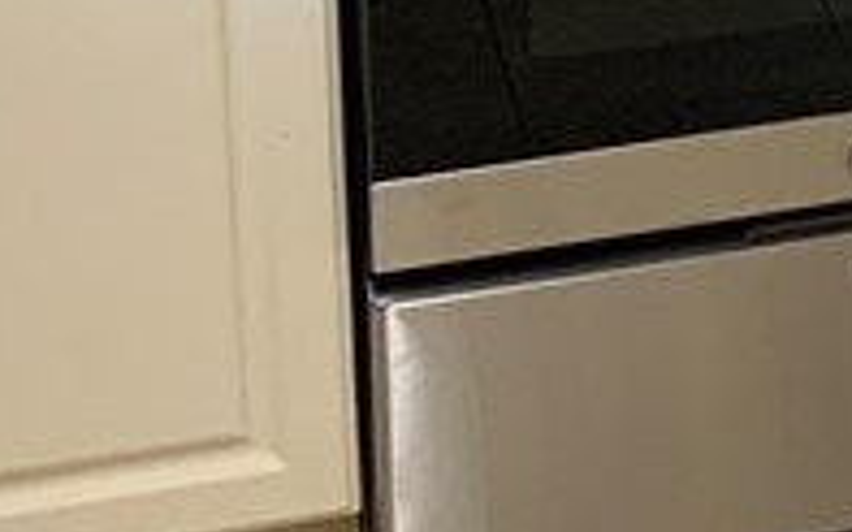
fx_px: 3714
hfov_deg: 12.0
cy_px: -744
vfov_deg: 7.6
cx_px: 1570
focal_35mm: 160
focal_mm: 3
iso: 64
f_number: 1.8
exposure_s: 1/60
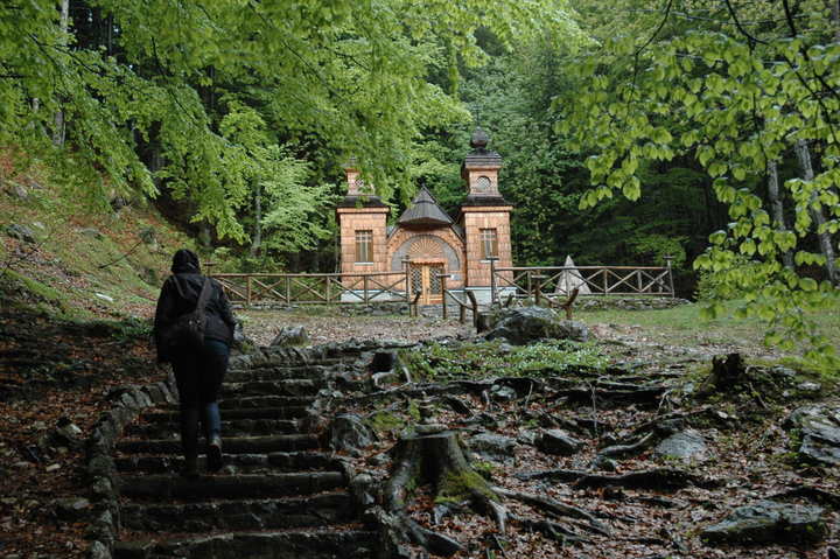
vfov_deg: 33.0
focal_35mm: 40
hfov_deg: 48.0
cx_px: 420
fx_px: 944
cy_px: 280
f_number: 6.3
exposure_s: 1/160
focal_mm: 27
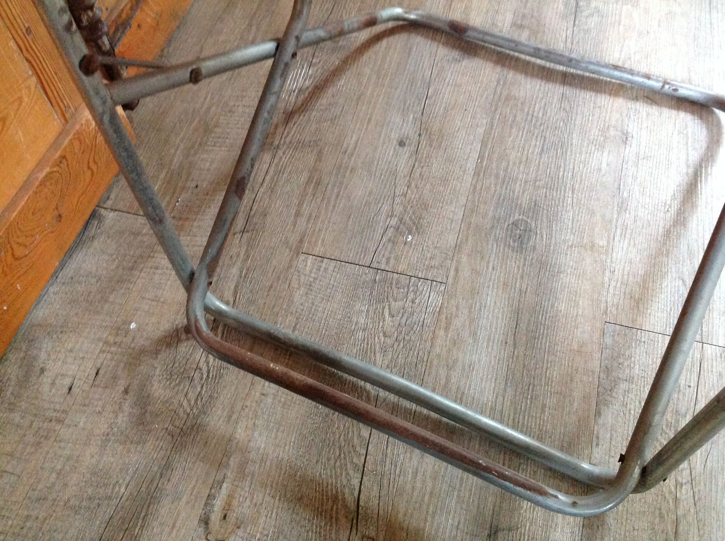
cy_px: 270
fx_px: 732
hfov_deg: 52.7
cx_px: 362
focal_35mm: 35
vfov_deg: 40.6
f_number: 2.4
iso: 500
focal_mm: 4.28
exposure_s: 1/15
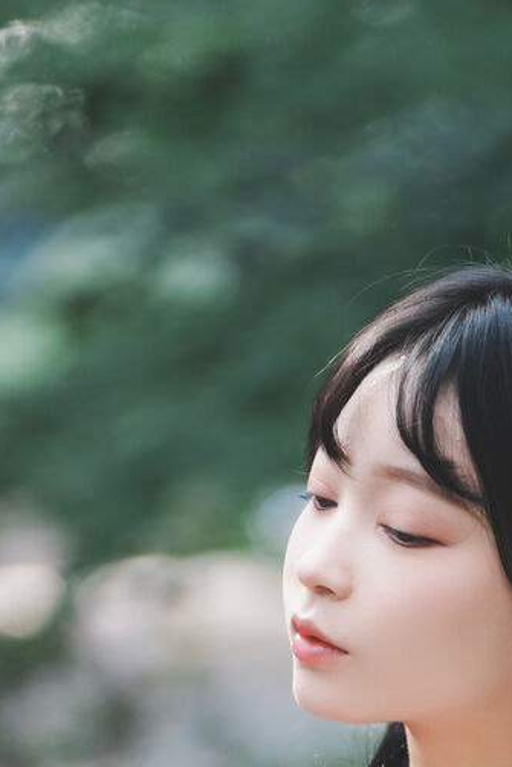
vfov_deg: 4.6
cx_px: 546
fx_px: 9401
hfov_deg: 3.1
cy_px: 1363
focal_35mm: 441
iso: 125
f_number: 2.8
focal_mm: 123
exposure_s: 1/200
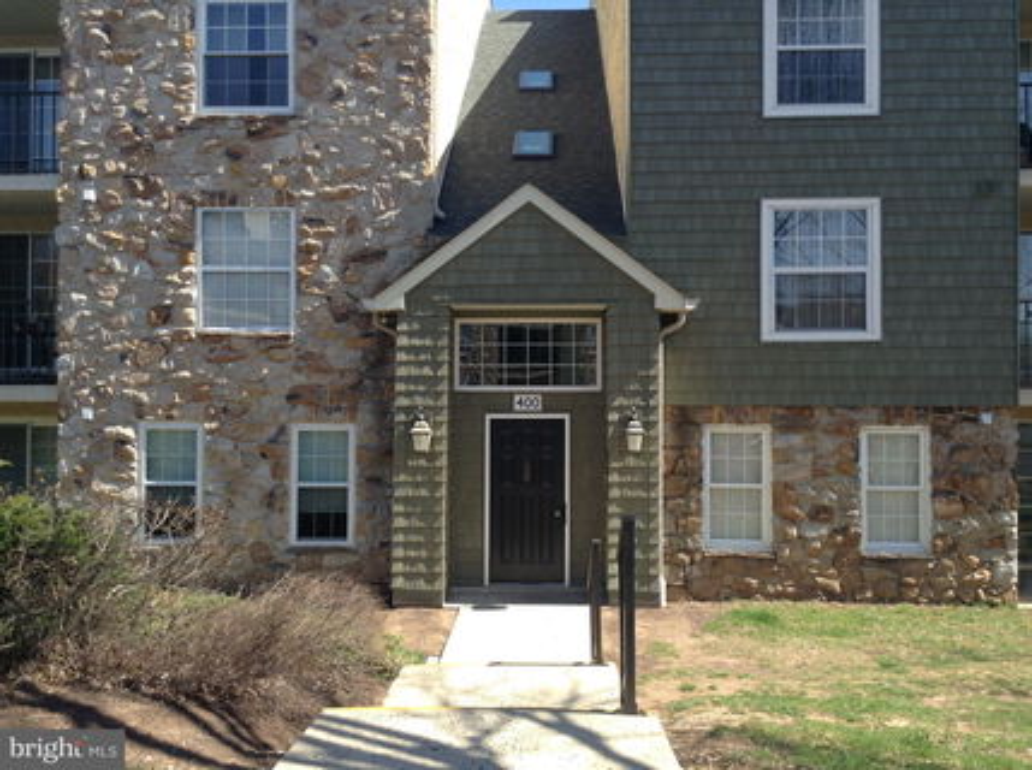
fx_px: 982
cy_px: 385
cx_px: 516
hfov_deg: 55.4
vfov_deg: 42.8
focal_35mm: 33
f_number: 2.4
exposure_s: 1/445
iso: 25
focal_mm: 3.3
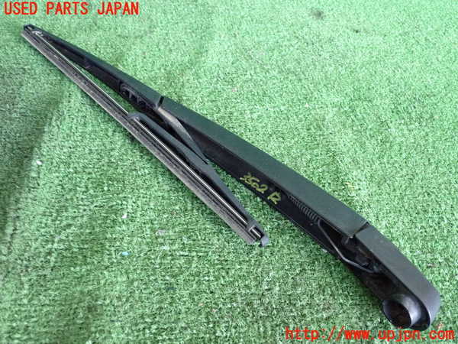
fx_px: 476
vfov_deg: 39.7
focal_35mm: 36
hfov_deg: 51.4
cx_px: 229
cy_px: 172
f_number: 2.5
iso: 1250
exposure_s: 1/125
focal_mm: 6.37
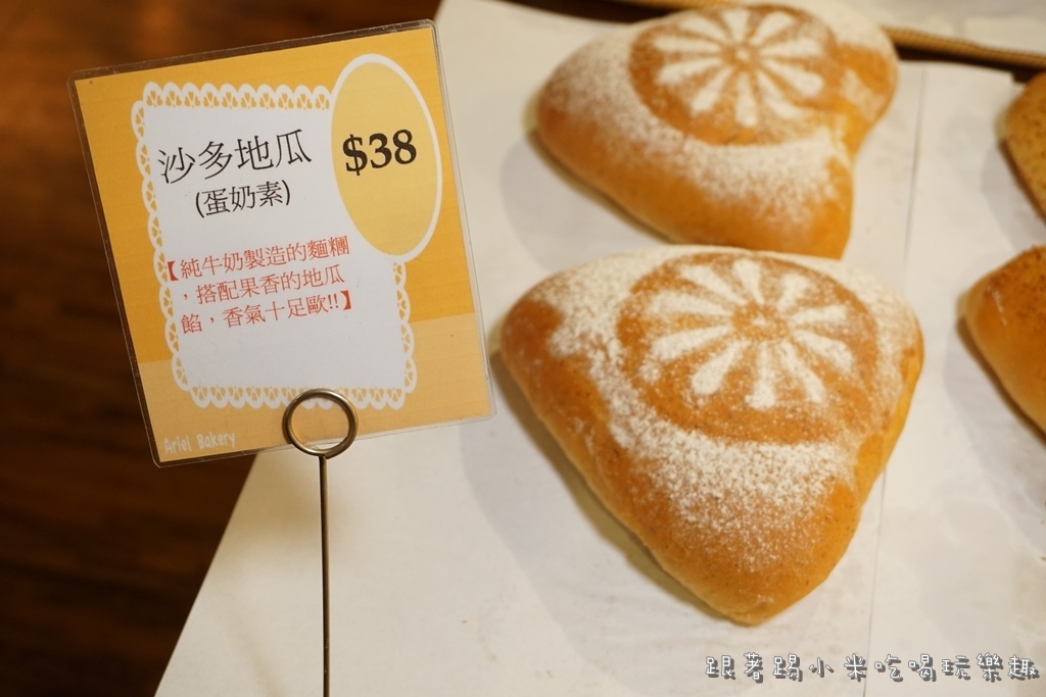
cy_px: 348
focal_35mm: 48
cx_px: 523
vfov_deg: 28.1
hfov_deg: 41.1
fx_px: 1395
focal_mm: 32
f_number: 5
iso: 800
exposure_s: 1/60
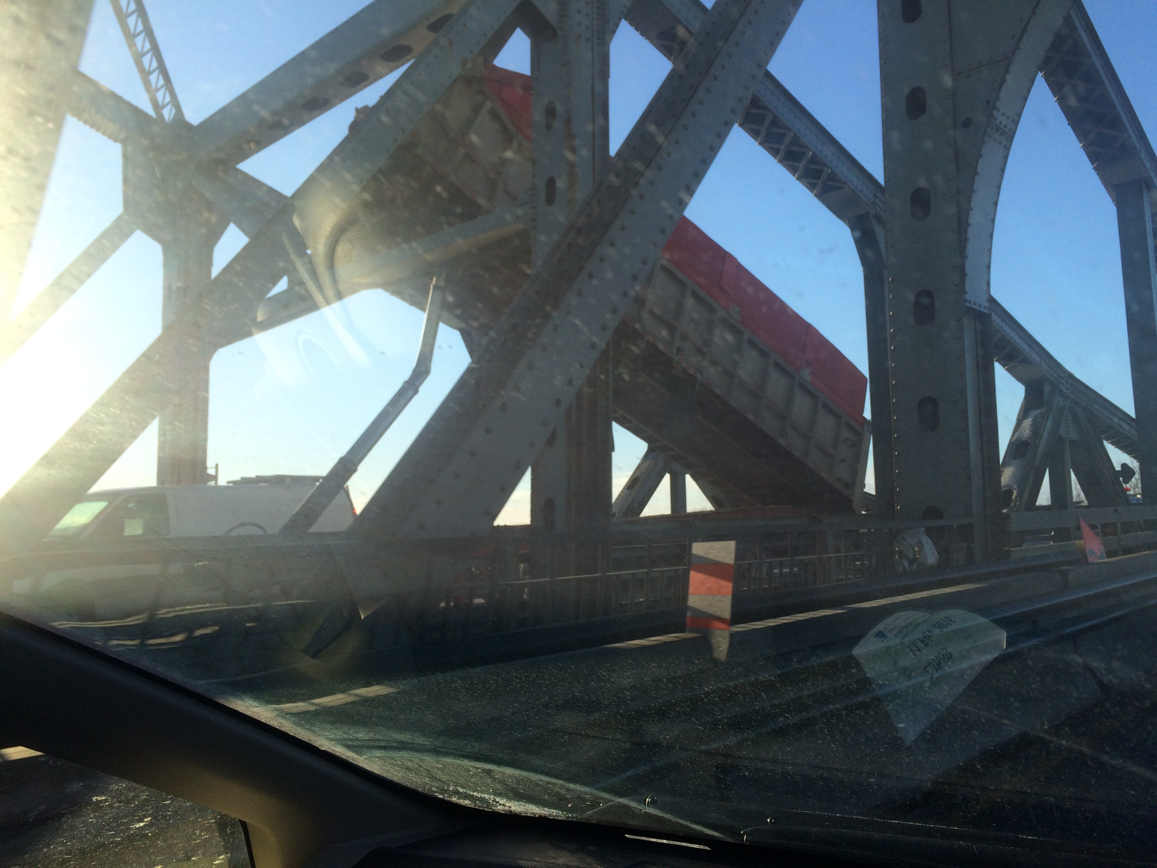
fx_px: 969
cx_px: 578
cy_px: 434
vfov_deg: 48.2
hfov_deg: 61.7
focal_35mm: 29
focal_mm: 4.15
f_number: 2.2
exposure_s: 1/1172
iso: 32
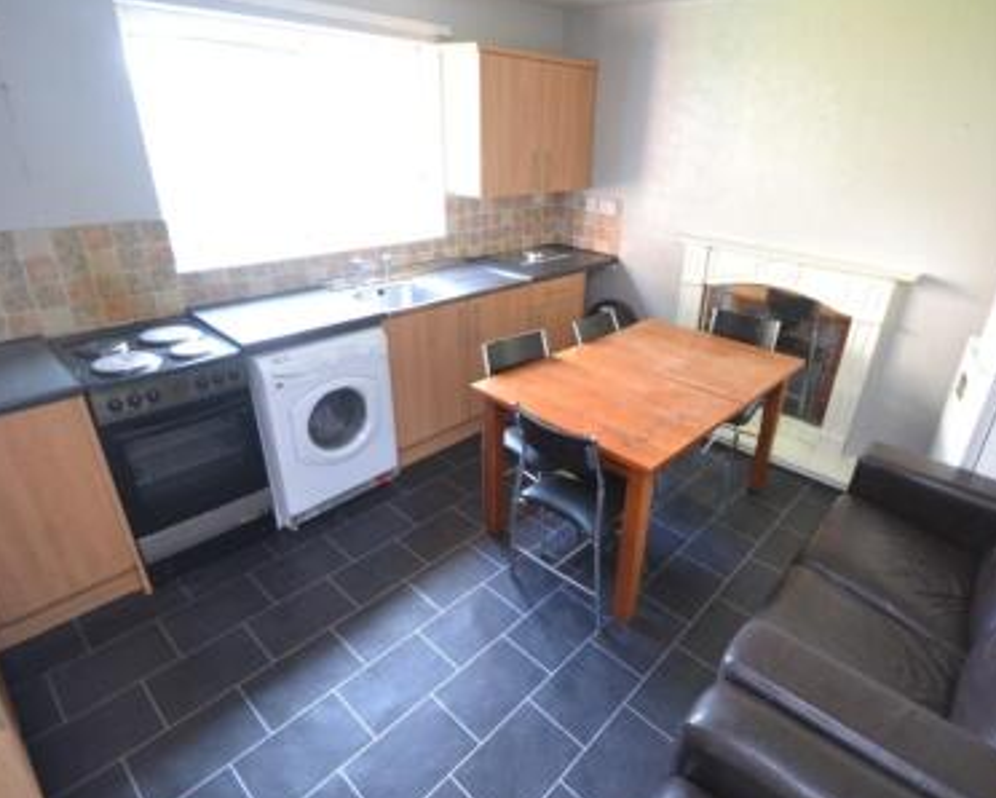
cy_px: 398
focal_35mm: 18
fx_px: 531
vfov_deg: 73.8
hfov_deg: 85.6
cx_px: 578
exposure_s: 1/13
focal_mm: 10
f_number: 3.5
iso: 800
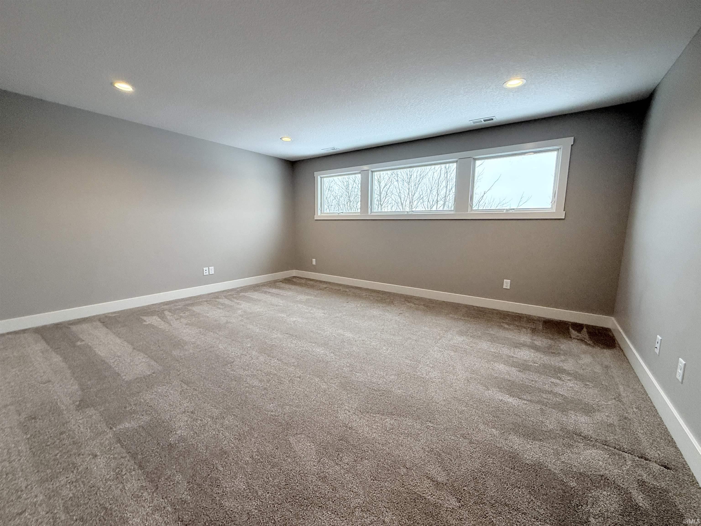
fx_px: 284
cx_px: 350
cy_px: 263
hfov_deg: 102.1
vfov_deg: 85.7
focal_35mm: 14
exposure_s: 1/120
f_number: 2.2
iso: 320
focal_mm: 2.22
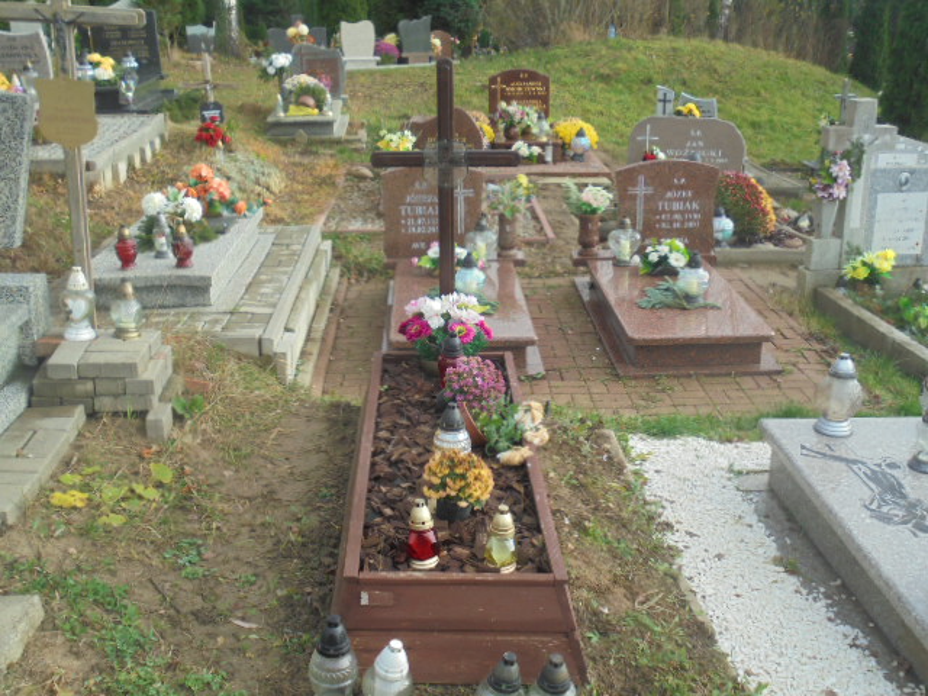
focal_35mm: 38
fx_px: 1019
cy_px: 348
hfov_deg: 49.0
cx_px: 464
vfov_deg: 37.7
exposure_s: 1/125
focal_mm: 6.9
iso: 100
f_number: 4.2
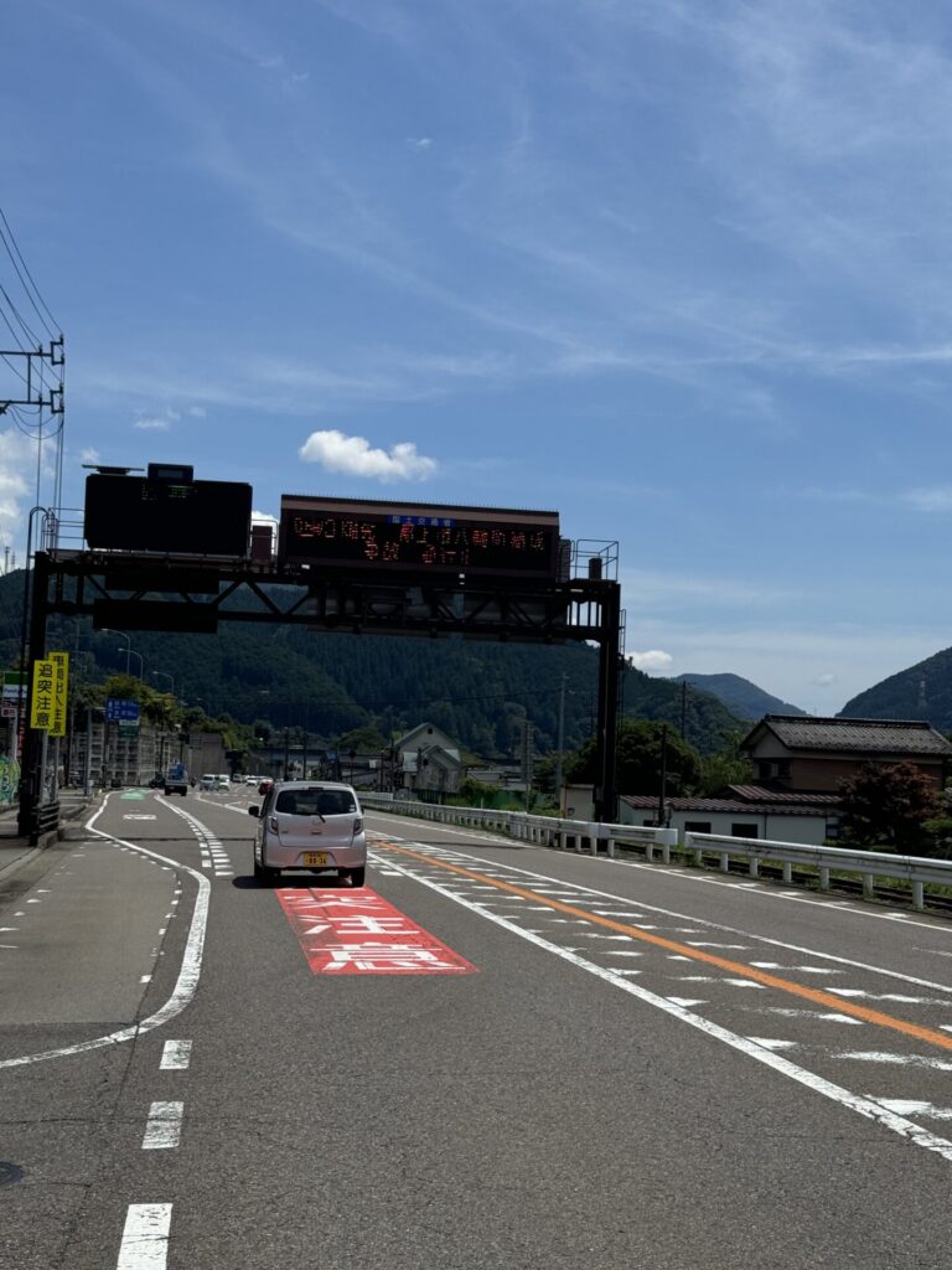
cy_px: 635
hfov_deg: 30.3
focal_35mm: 48
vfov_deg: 39.7
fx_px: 1760
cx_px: 476
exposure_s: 1/7092
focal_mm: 6.76
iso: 64
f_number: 1.78
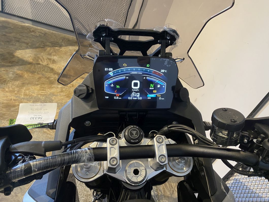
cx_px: 134
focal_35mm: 26
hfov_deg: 67.3
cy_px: 101
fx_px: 202
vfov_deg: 53.1
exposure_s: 1/50
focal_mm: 4.25
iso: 250
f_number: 1.8
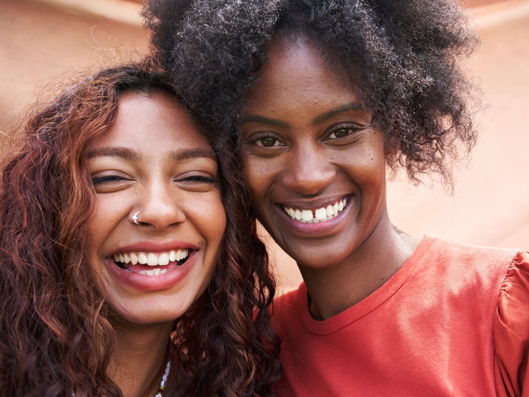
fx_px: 688
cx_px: 296
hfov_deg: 42.0
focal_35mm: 45
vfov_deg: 32.2
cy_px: 199
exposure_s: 1/400
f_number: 5.6
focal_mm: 41
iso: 250
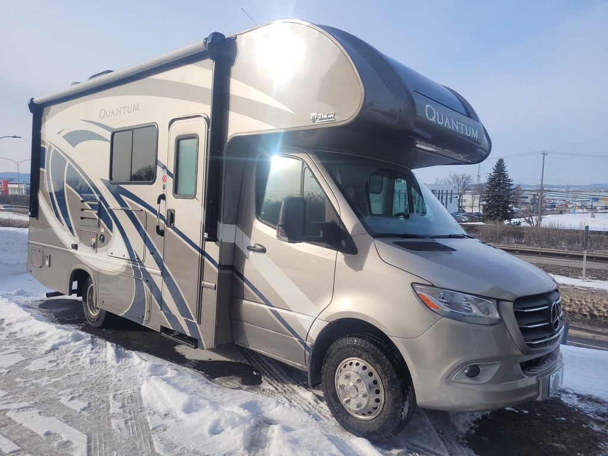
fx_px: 457
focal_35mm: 26
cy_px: 228
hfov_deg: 67.3
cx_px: 304
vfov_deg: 53.1
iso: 40
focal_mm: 5.4
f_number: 1.8
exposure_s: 1/2122
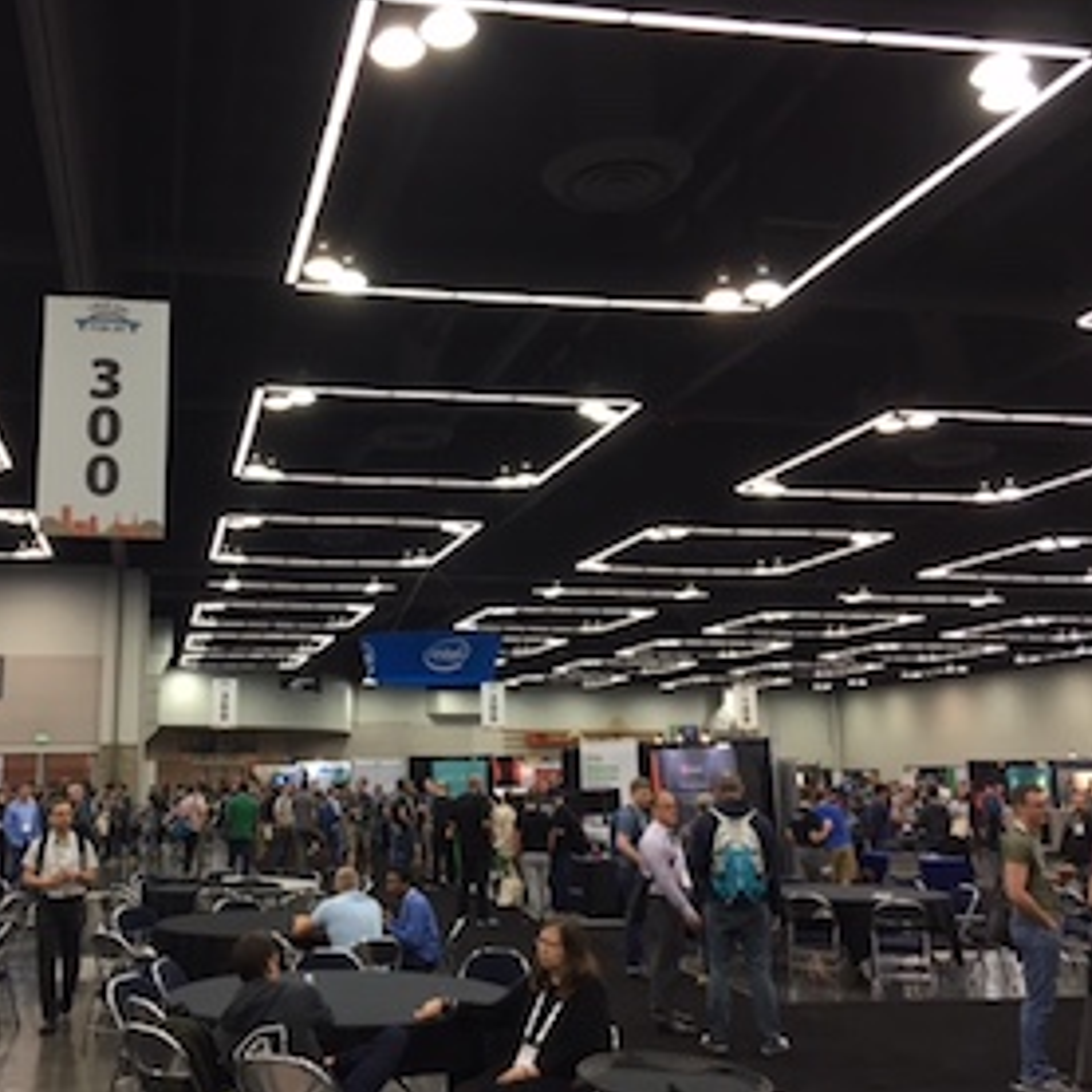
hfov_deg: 44.2
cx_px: 359
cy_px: 524
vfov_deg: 44.9
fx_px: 1321
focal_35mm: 37
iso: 80
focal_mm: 4.15
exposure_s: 1/30
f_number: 2.2
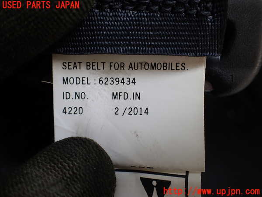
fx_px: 227
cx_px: 131
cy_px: 98
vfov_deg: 46.8
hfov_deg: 60.0
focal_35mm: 30
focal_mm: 5.4
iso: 125
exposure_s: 1/125
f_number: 2.3
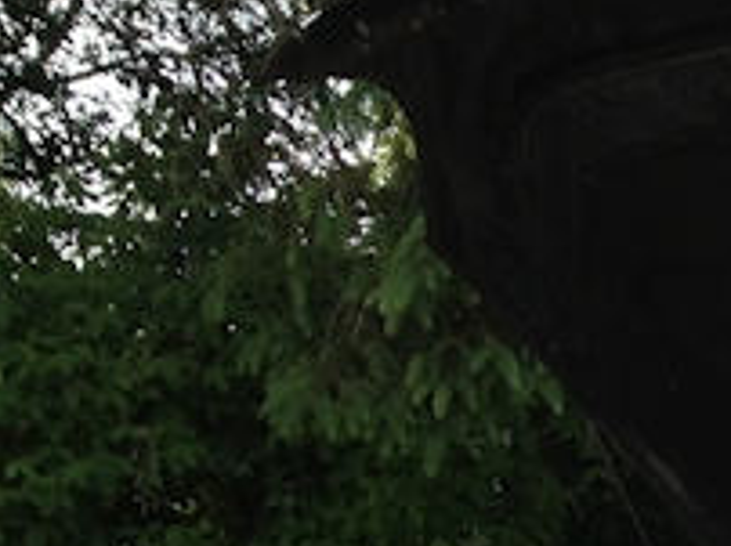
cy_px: 1206
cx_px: 1390
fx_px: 3290
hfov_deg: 11.6
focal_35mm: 156
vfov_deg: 8.8
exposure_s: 1/354
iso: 50
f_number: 2.4
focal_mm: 4.28
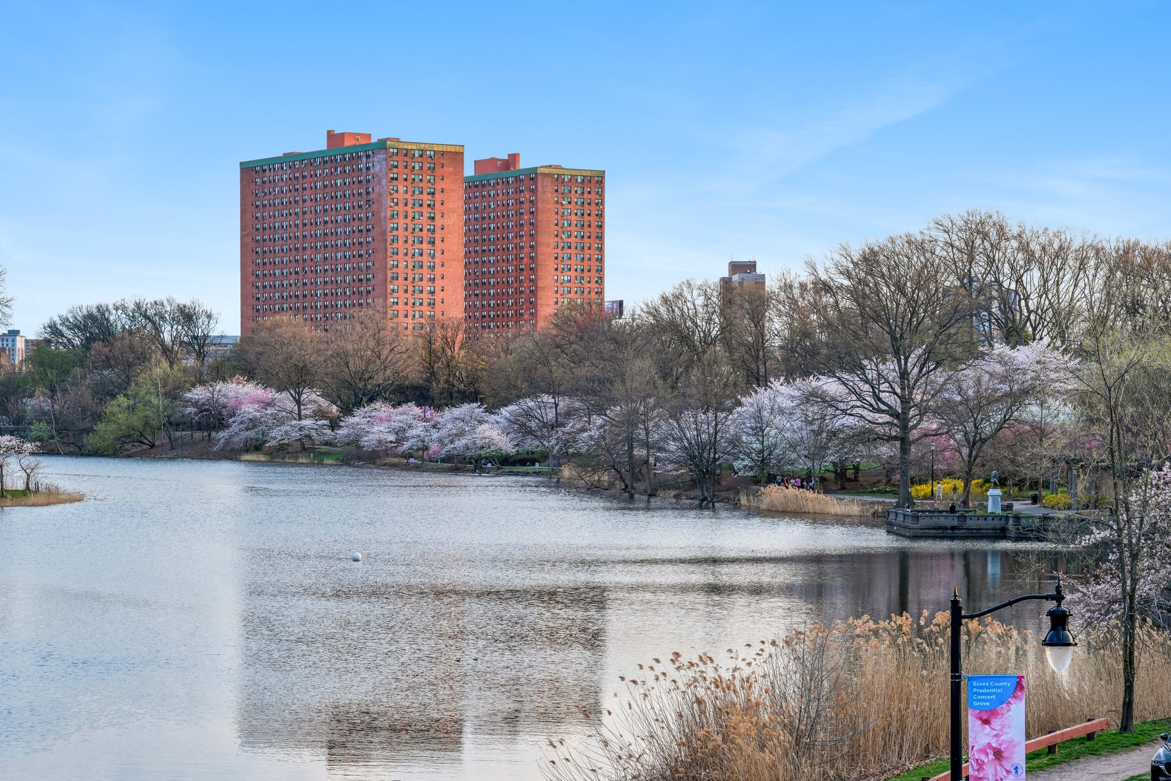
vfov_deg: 16.3
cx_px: 586
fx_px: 2732
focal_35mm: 84
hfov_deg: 24.2
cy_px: 390
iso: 250
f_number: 8
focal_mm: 56
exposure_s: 1/125
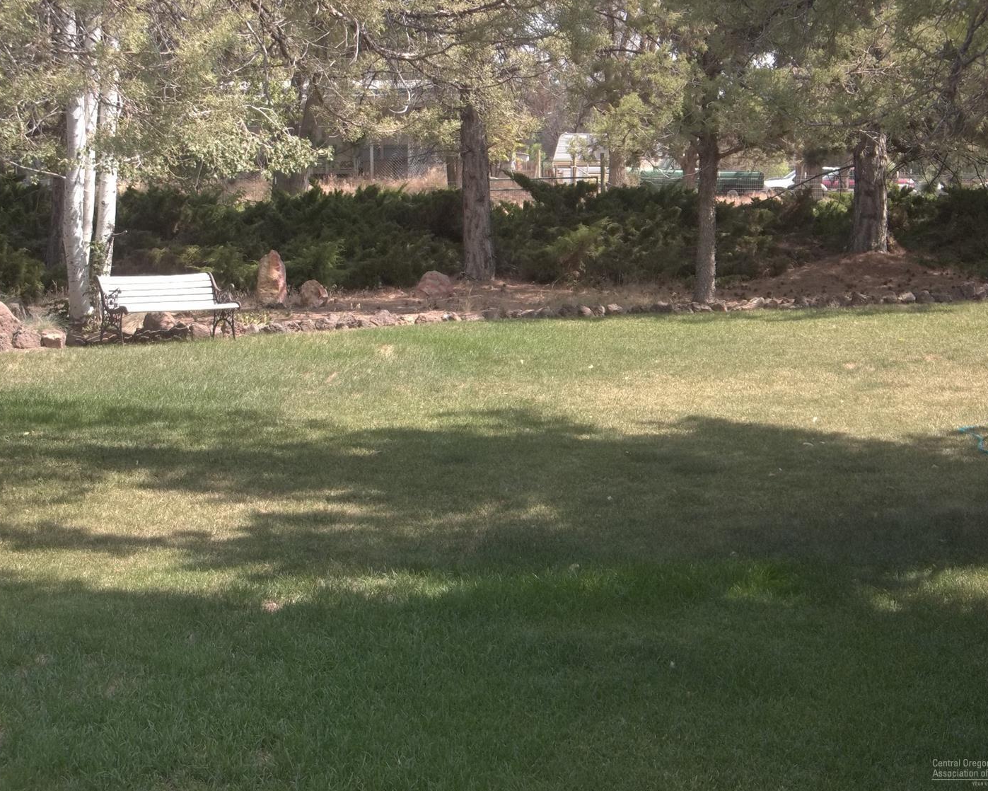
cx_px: 509
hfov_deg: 28.7
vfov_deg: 23.2
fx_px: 1930
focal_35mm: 66
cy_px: 396
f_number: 4
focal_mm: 11.3
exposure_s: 1/200
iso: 80
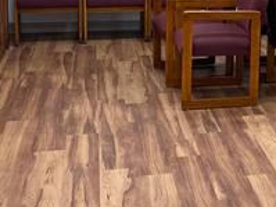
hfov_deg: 22.5
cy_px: 0
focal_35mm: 81
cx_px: 318
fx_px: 645
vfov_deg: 17.8
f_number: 1.8
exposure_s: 1/120
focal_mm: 4.25
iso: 100
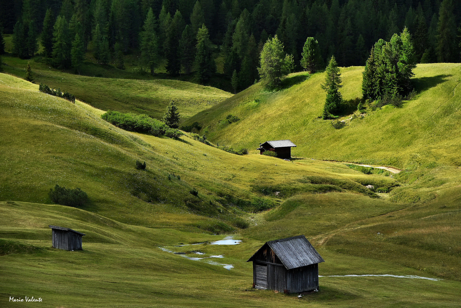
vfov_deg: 9.5
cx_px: 230
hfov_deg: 14.2
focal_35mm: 145
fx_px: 1857
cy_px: 154
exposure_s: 1/160
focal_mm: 145
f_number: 7.1
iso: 160
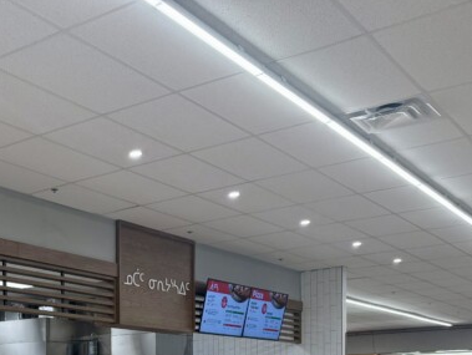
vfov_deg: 24.1
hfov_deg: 32.2
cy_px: 409
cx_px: 26
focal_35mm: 56
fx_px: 764
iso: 125
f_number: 1.78
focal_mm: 6.76
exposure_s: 1/240
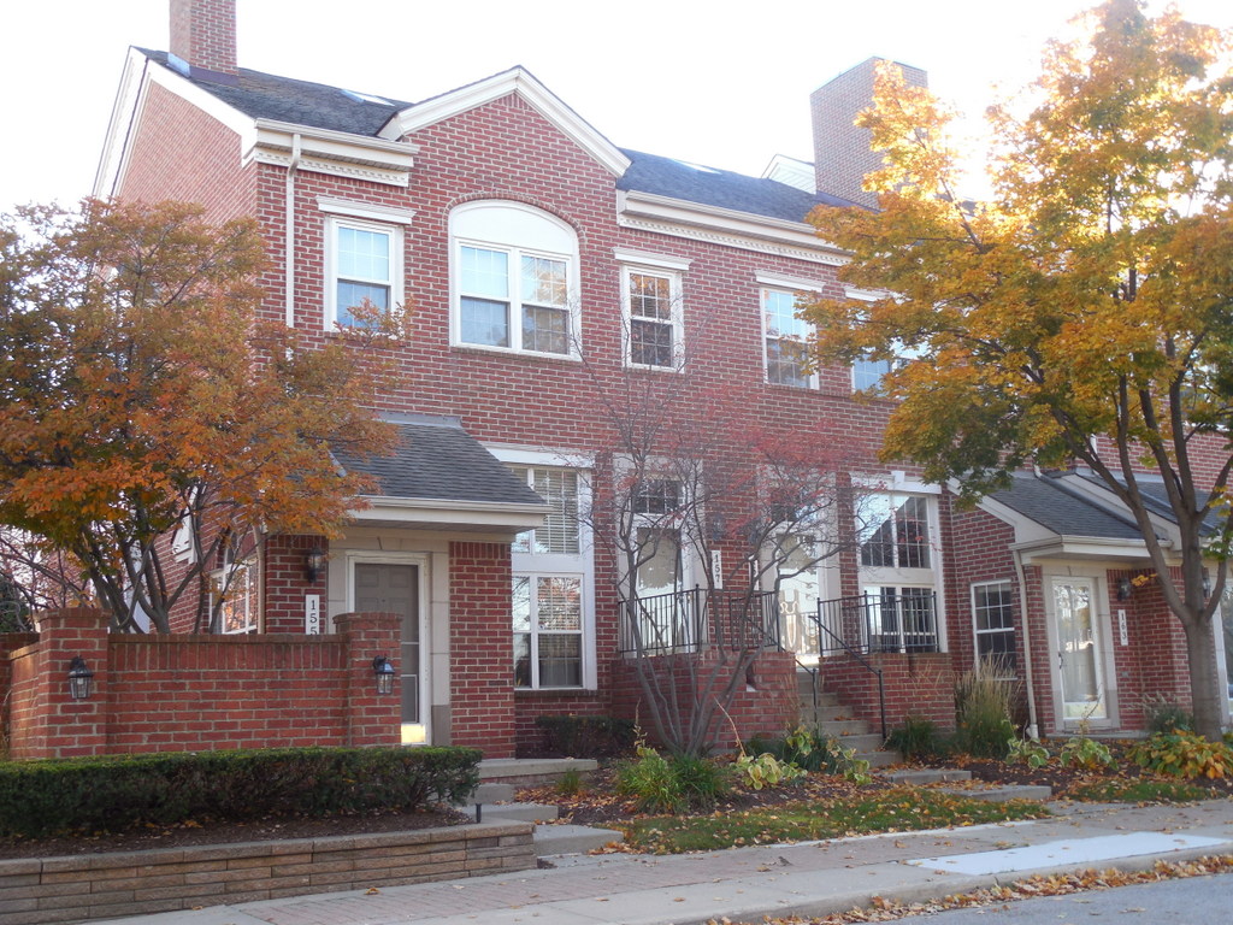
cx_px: 616
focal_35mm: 39
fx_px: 1389
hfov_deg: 47.9
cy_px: 462
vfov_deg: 36.8
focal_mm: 7
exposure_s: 1/80
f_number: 3.8
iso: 125
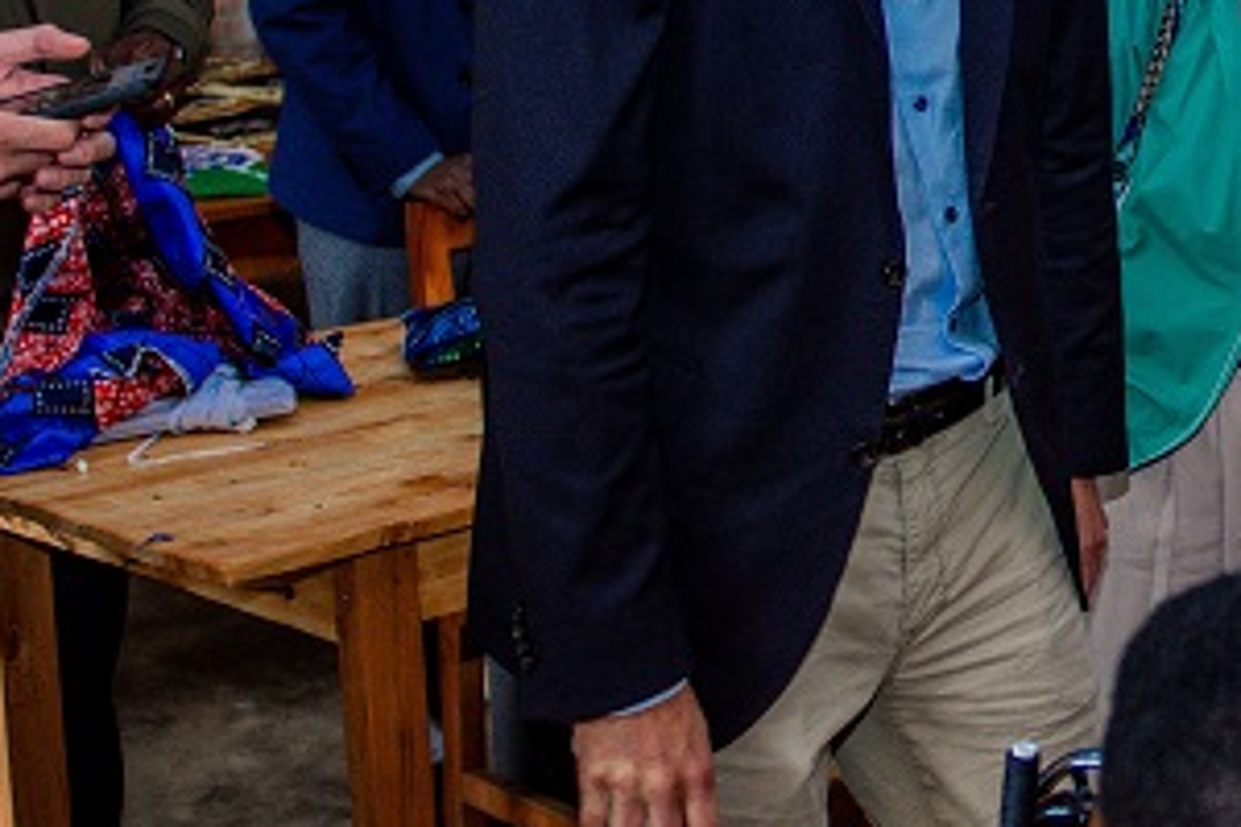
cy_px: 25
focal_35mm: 91
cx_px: 1295
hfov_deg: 21.4
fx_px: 3137
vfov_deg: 14.8
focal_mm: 26
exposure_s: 1/250
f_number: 2.8
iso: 1000
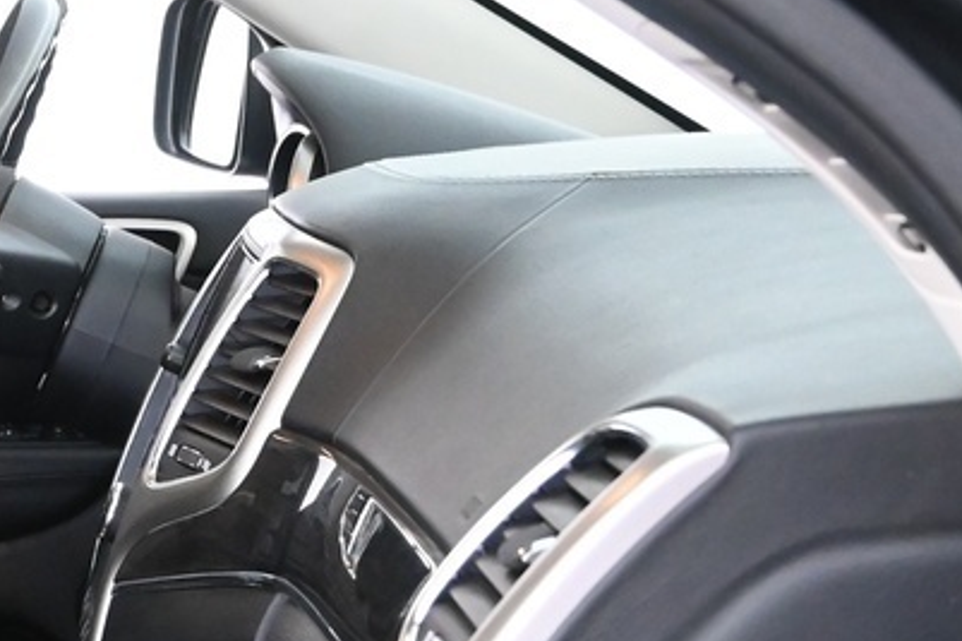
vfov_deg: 13.9
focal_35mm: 97
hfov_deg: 19.5
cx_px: -266
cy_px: 643
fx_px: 2591
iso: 3200
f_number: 3.5
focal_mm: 16
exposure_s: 1/30
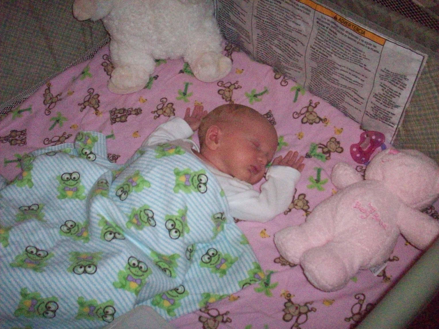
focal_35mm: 37
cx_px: 220
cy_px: 164
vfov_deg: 38.7
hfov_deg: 50.1
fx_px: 469
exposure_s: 1/64
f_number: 2.8
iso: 800
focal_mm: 6.2
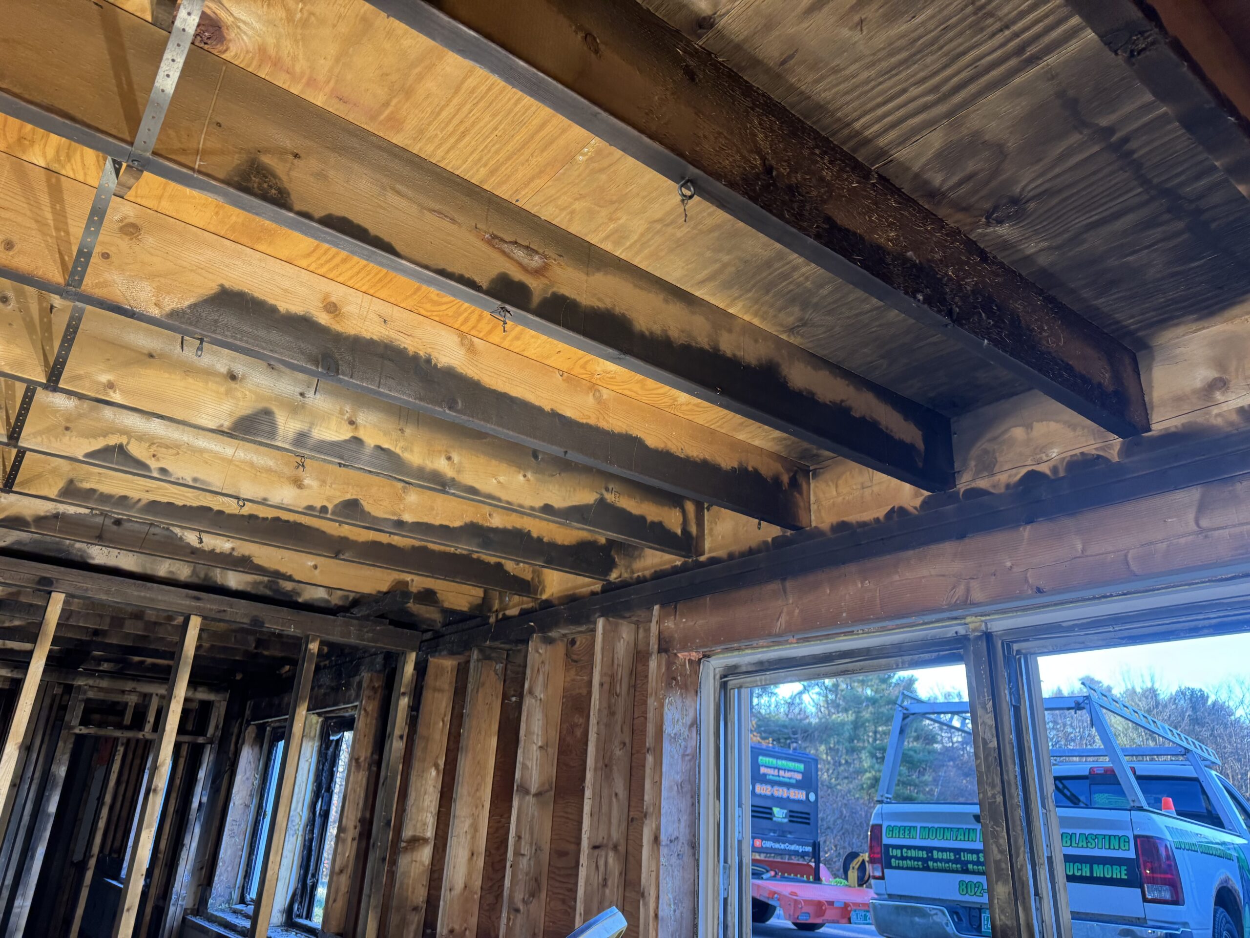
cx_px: 625
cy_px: 469
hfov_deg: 71.6
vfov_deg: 56.8
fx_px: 867
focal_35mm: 24
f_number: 1.78
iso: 160
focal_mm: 6.76
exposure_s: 1/120
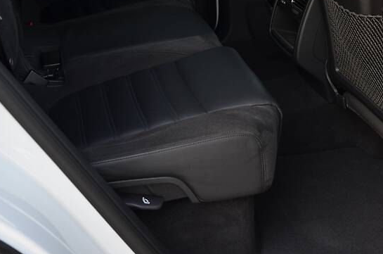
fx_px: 701
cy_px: 109
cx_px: 227
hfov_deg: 30.5
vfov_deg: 20.5
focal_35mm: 66
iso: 450
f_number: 4.2
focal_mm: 30
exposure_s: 1/60
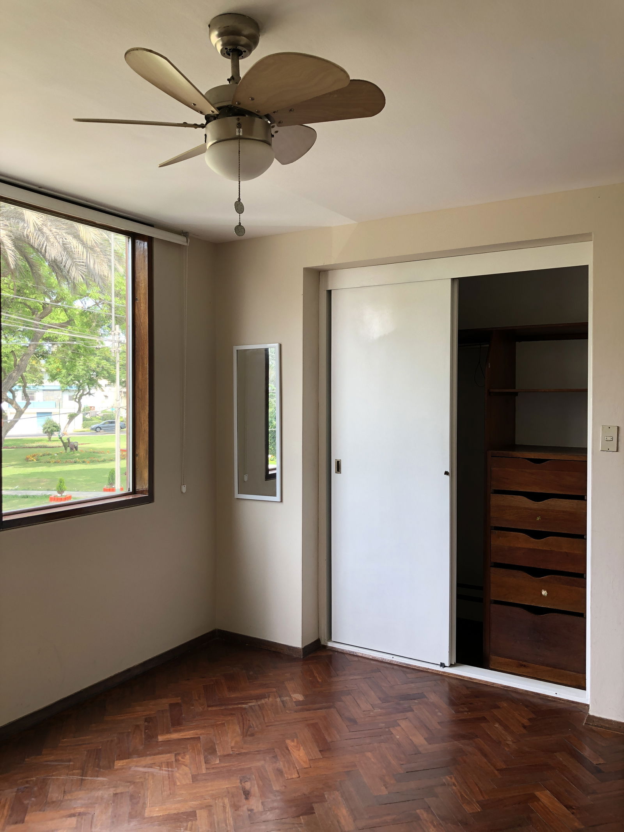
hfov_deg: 49.7
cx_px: 312
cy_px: 416
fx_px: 673
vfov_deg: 63.4
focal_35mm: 28
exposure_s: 1/120
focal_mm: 4
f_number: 1.8
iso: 50
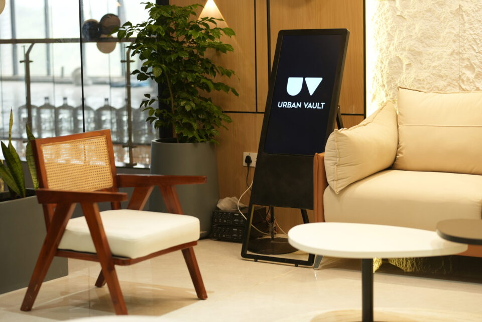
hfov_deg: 23.9
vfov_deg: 16.1
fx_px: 1138
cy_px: 161
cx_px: 241
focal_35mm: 85
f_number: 2.8
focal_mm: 85
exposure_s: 1/100
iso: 500
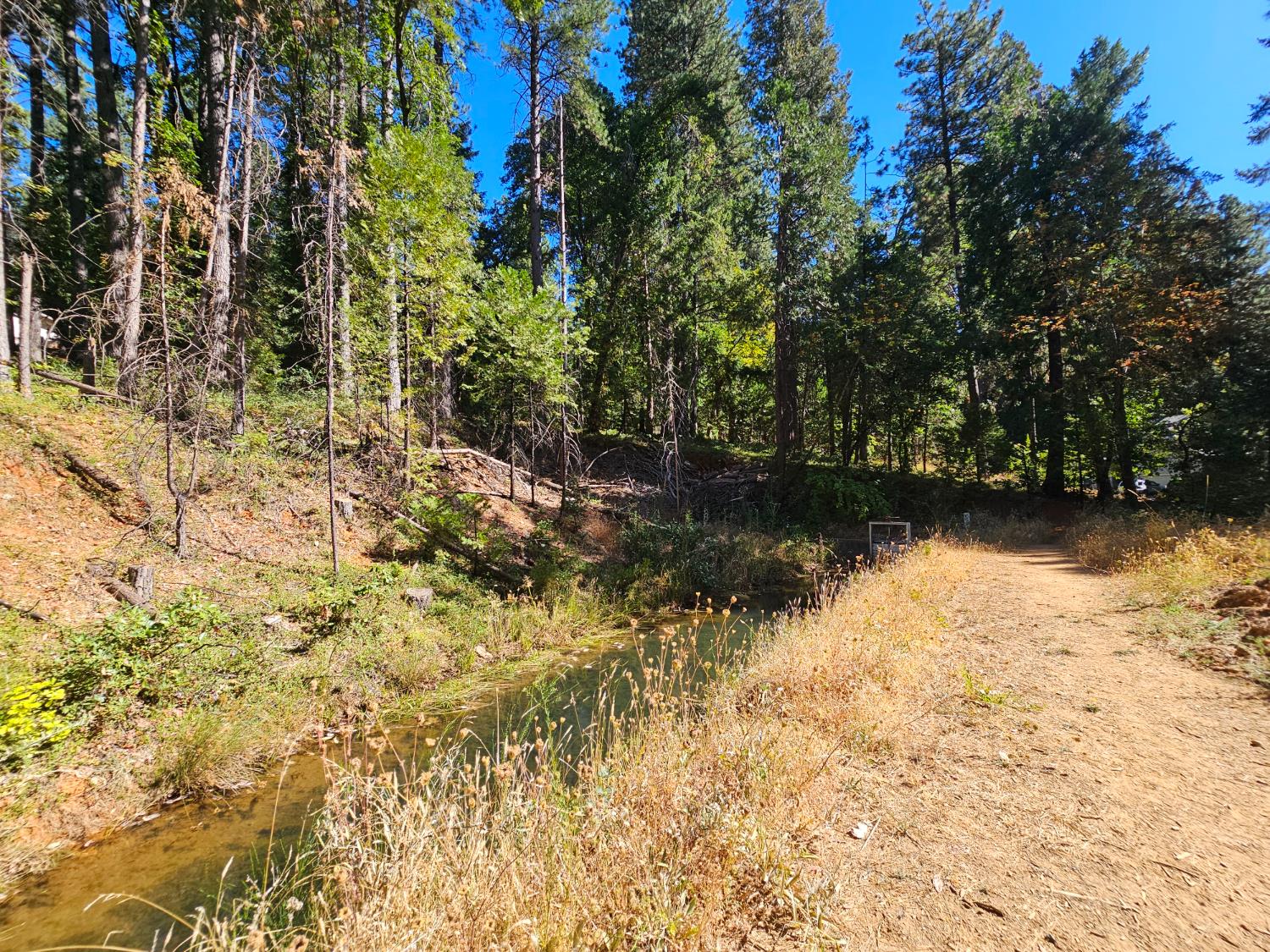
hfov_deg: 106.2
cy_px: 476
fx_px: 477
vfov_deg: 89.9
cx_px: 635
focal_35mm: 13
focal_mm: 2.2
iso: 50
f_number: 2.2
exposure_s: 1/696
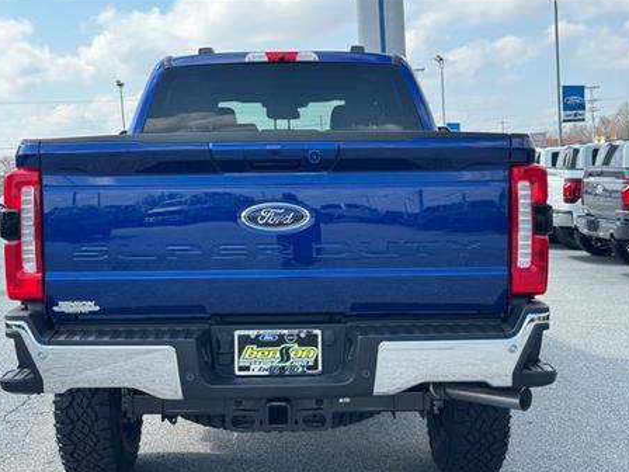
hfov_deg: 35.5
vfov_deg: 27.0
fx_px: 981
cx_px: 295
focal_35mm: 54
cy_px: 257
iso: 64
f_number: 1.78
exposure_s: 1/1059
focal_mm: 6.76
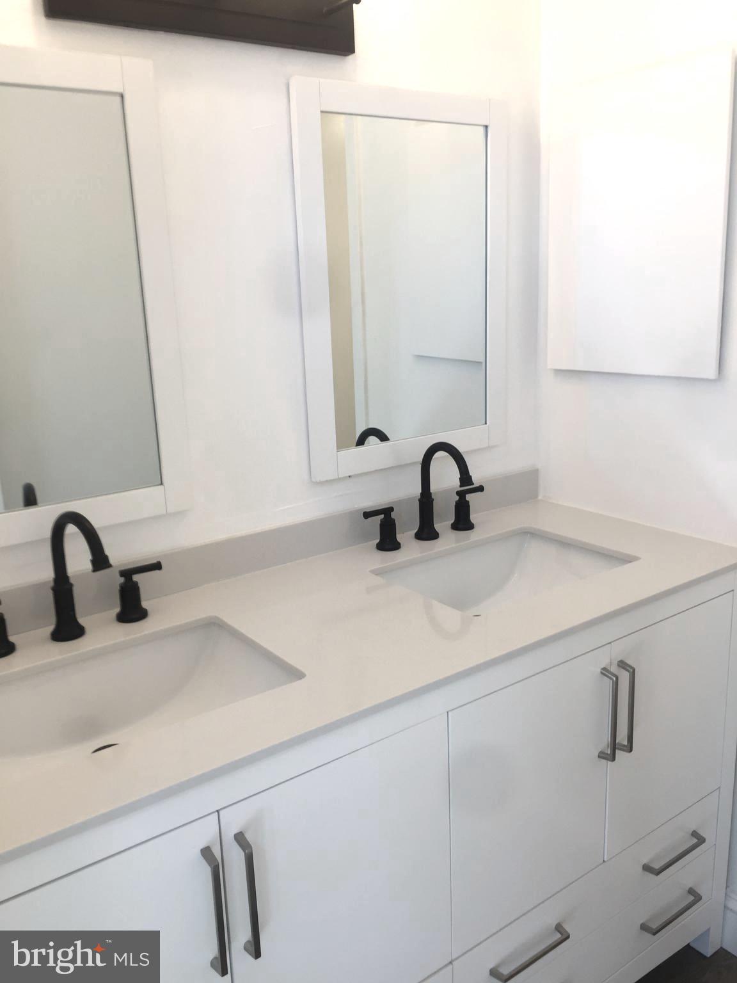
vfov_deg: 61.7
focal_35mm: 29
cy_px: 492
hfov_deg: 48.2
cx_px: 368
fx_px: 823
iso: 32
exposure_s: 1/60
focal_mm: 4.15
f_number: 2.2
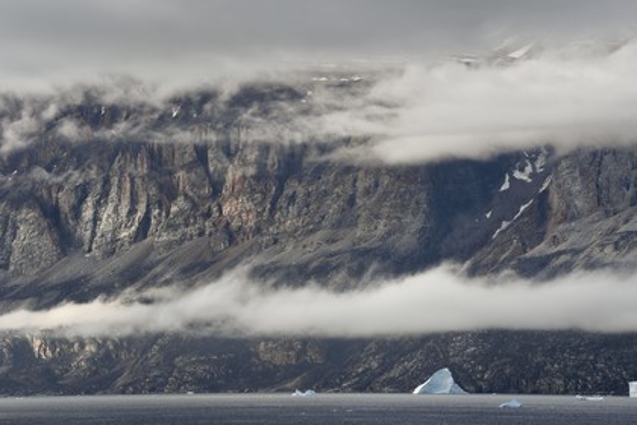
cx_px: 318
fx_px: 3539
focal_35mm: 200
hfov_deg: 10.3
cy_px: 212
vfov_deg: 6.9
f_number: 9
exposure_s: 1/320
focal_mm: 200
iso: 200
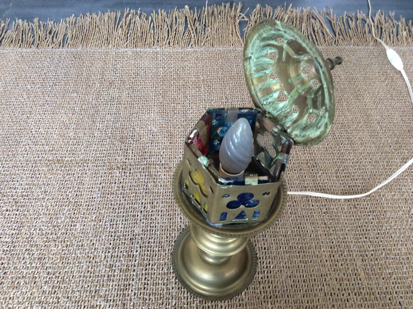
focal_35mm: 32
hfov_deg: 56.9
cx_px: 206
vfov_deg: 44.1
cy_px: 154
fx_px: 381
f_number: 2.4
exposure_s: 1/25
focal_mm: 3.3
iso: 50
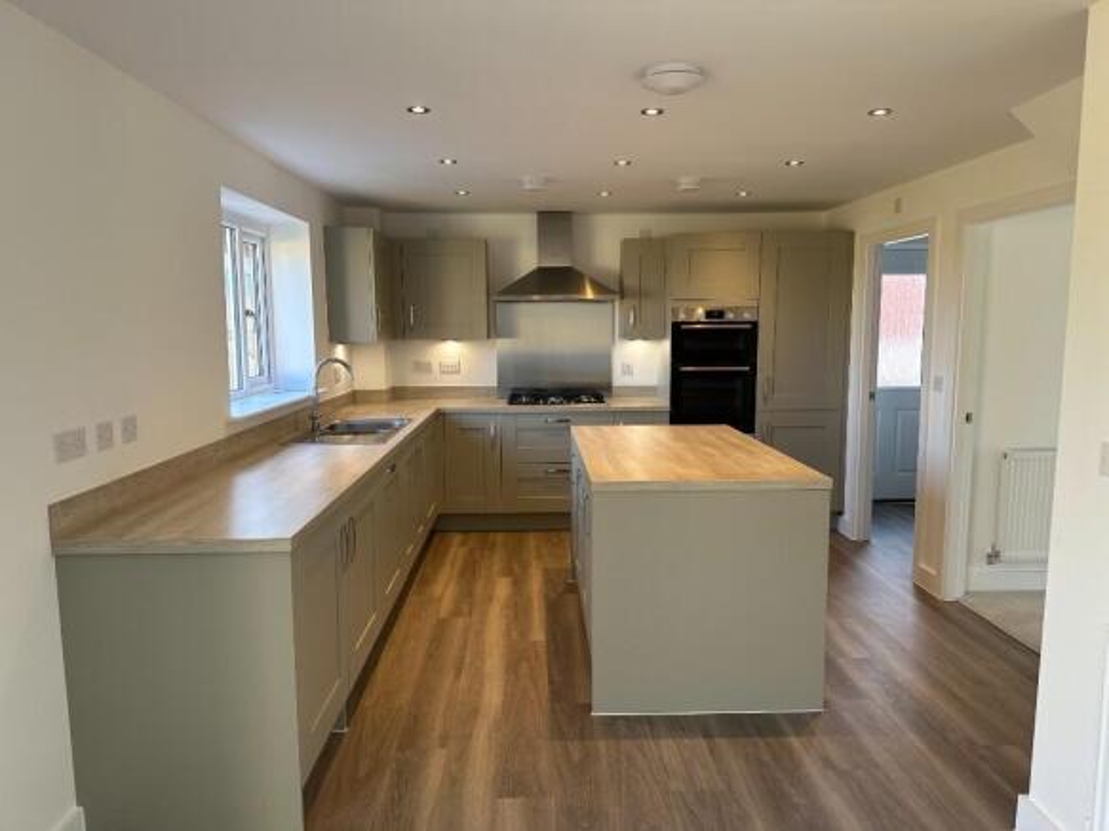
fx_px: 769
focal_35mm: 24
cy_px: 416
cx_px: 554
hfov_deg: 71.6
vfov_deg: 56.8
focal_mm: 6.86
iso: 100
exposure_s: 1/121
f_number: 1.78
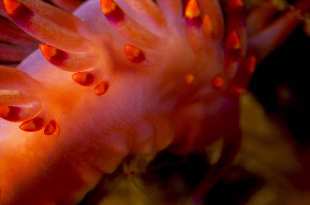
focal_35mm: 260
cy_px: 66
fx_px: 2234
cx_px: 62
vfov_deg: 5.3
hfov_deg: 7.9
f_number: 36
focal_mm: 105
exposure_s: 1/200
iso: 200
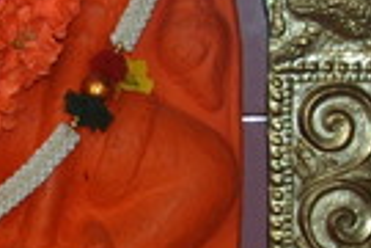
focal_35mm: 260
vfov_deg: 5.3
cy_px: 163
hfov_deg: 7.8
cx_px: -179
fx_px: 2679
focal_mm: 26
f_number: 4
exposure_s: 1/60
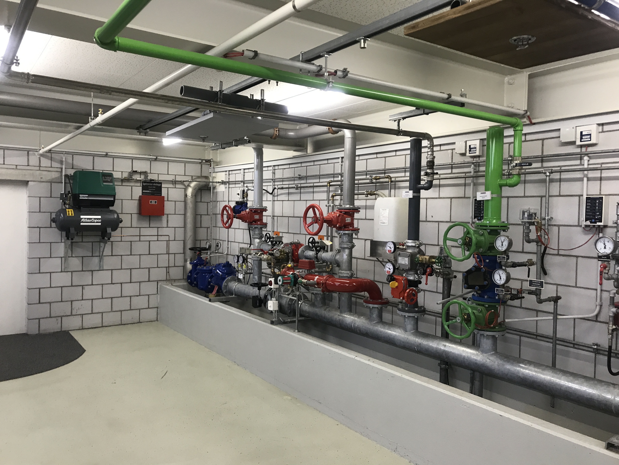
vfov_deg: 49.7
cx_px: 310
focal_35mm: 28
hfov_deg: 63.4
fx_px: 501
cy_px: 232
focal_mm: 3.99
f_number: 1.8
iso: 32
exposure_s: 1/25
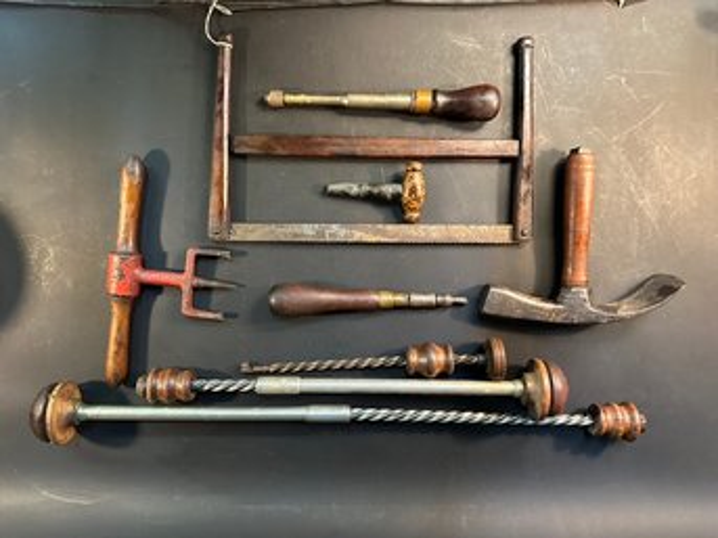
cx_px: 359
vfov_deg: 56.8
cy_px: 269
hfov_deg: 71.6
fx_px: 498
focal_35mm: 24
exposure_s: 1/60
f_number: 1.78
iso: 640
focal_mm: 6.86
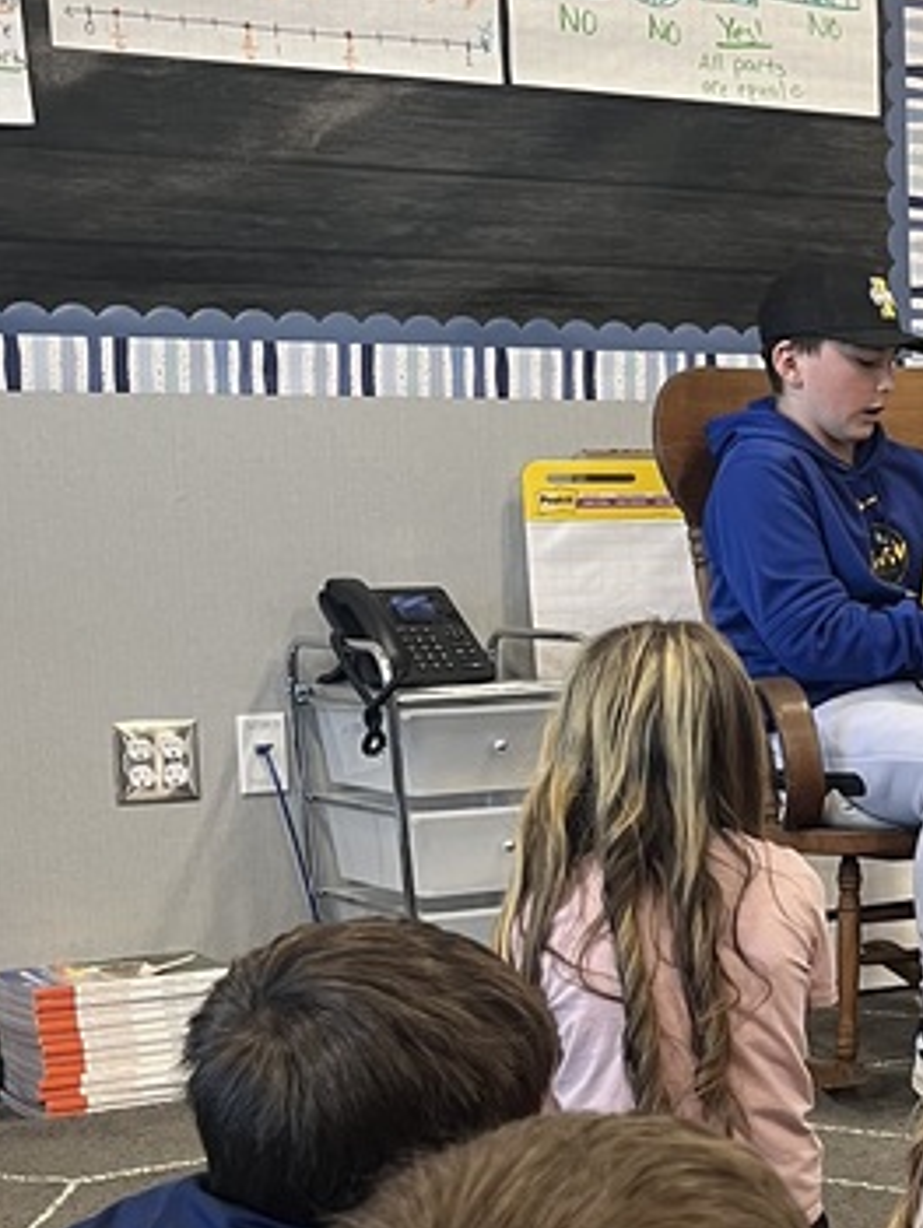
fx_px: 2699
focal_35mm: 76
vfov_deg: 25.4
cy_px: 912
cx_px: 1176
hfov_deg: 18.2
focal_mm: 5.1
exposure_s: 1/60
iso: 80
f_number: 1.6
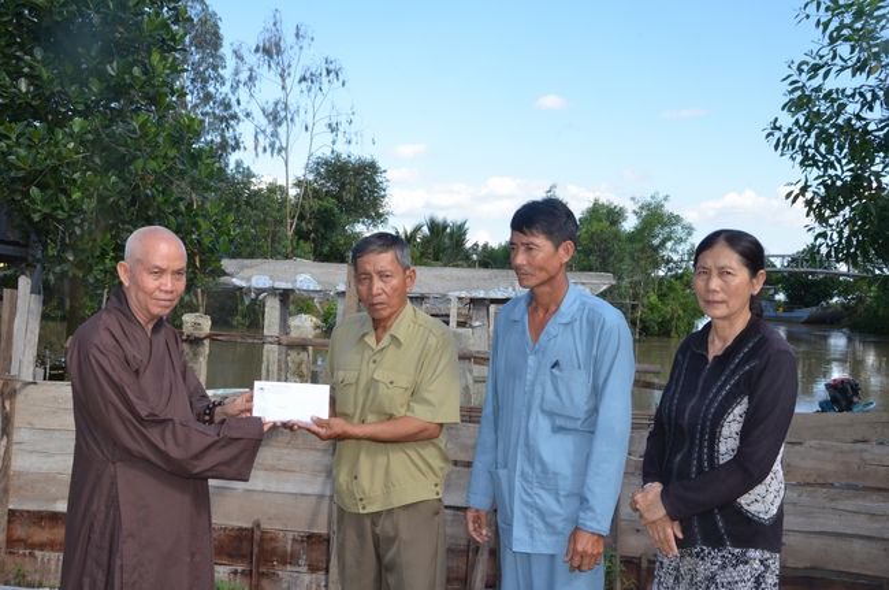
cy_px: 295
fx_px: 924
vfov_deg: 35.4
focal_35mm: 38
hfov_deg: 51.4
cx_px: 444
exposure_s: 1/250
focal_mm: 25
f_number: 18
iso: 1000
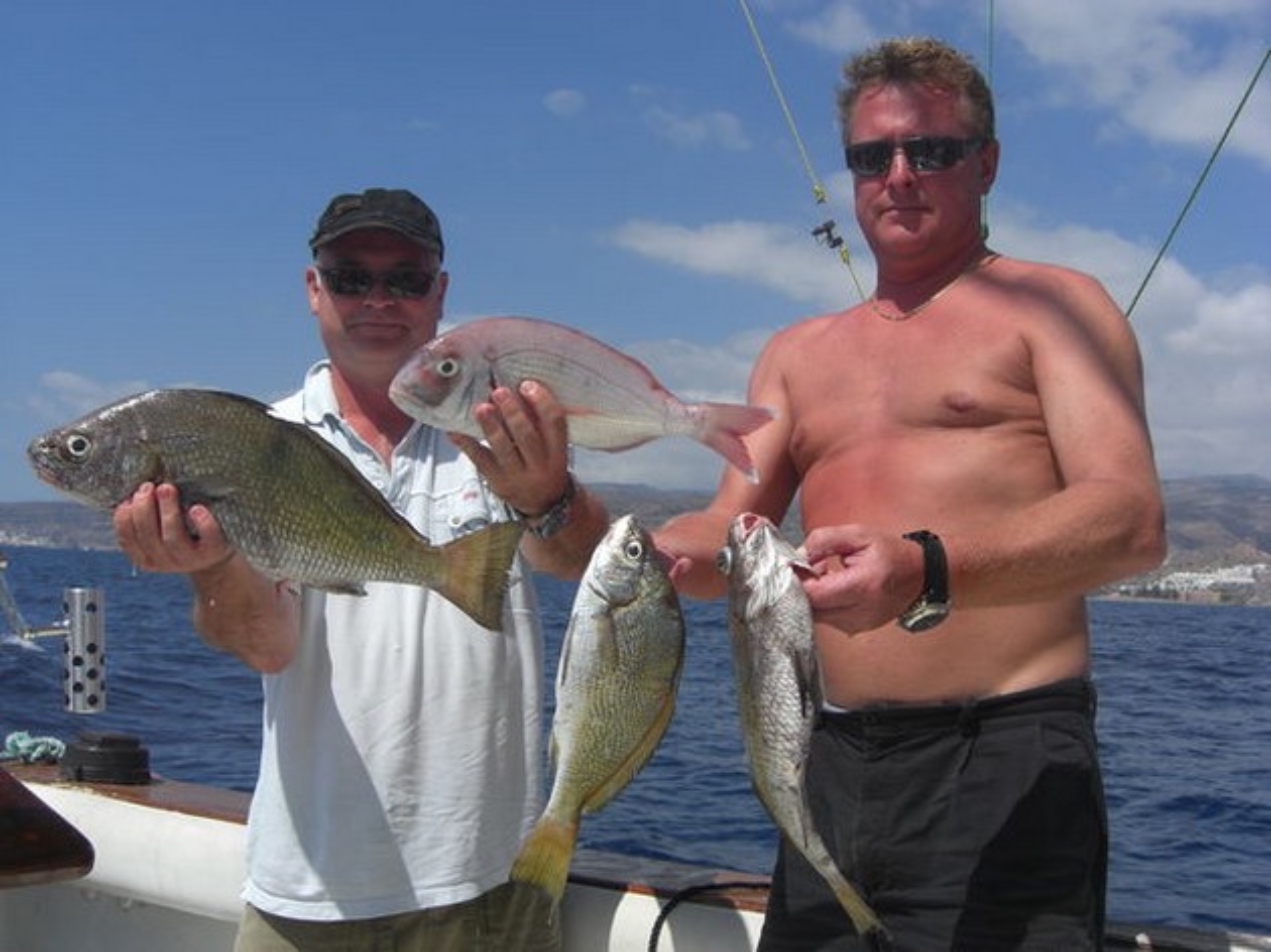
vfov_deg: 37.7
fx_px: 1395
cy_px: 476
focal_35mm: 38
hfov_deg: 49.0
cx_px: 636
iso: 80
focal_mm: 7.9
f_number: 8
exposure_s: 1/320
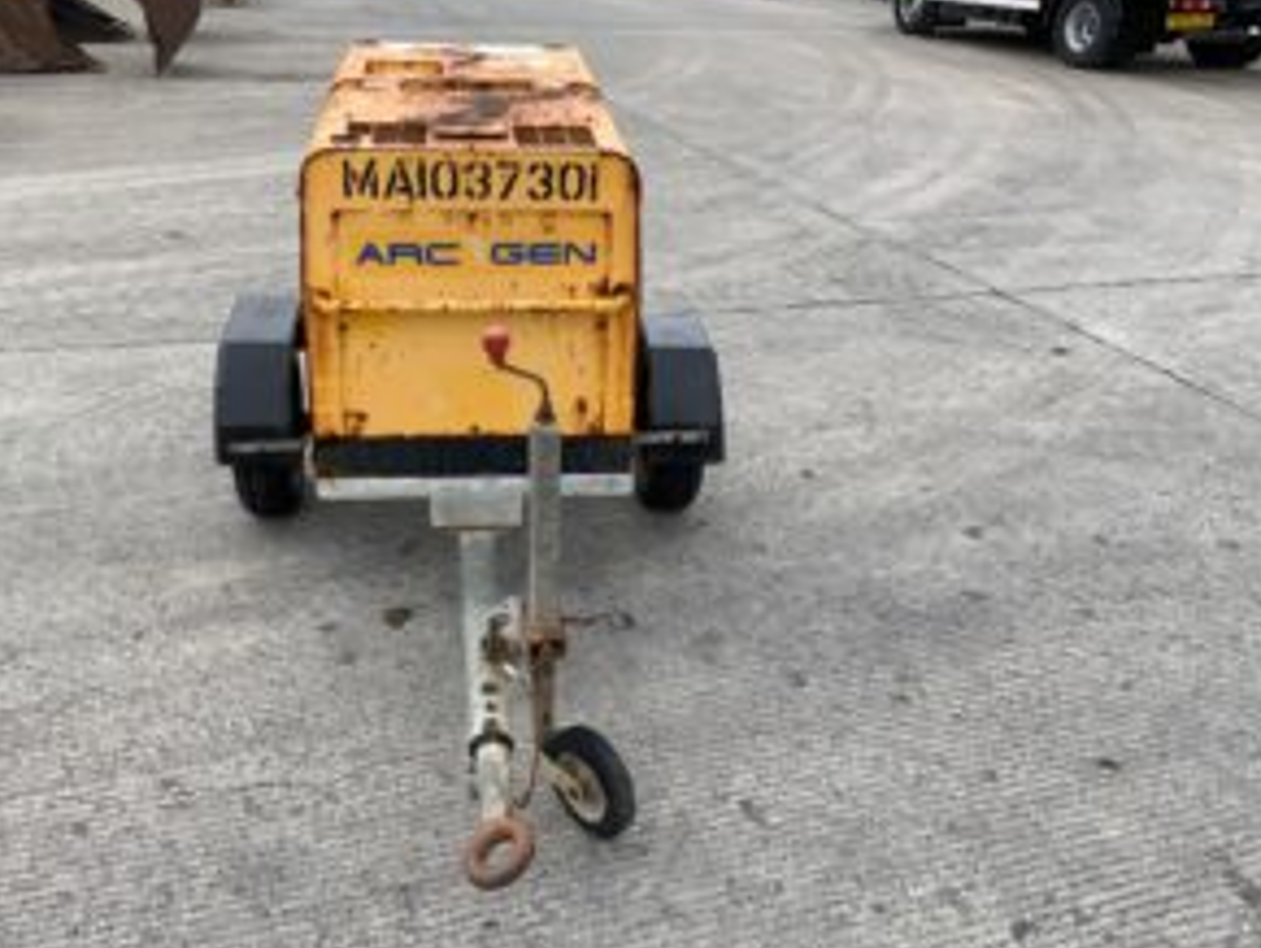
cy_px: 452
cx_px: 561
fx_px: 1313
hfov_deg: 51.2
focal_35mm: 36
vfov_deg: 39.7
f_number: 1.8
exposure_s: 1/1035
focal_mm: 3
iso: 16
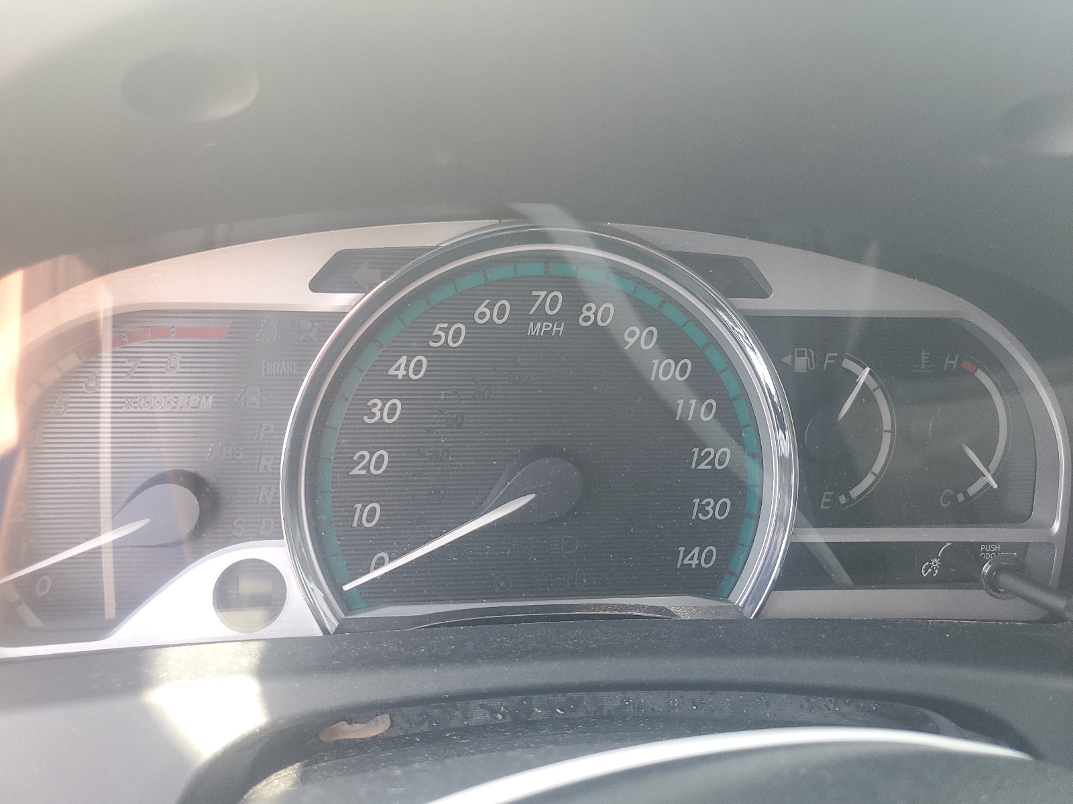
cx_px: 536
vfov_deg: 53.1
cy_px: 402
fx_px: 806
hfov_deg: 67.3
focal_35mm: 26
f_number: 1.5
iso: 98
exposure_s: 1/120
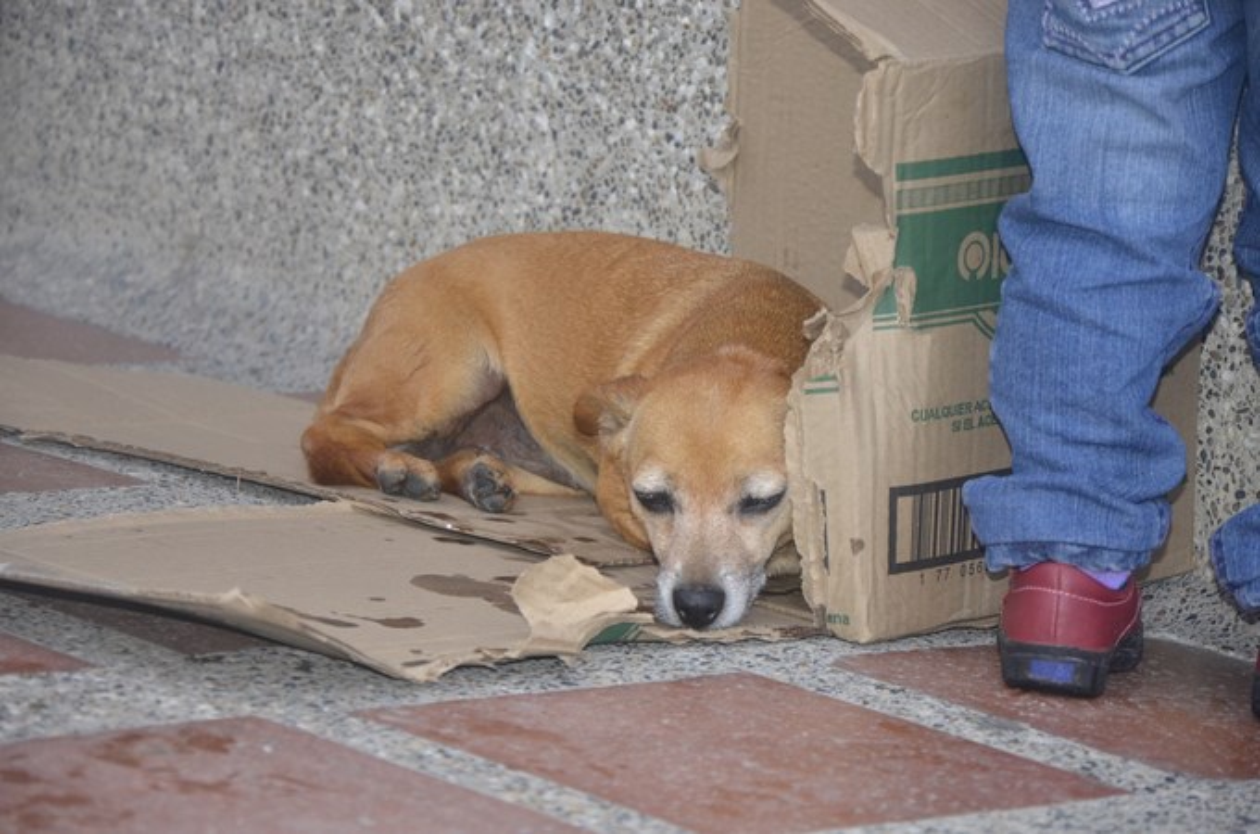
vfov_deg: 8.7
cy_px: 417
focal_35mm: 158
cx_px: 630
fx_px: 5500
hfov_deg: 13.1
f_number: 5.6
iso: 800
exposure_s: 1/60
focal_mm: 105
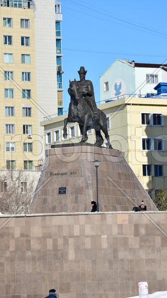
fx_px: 1375
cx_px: 79
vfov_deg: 12.3
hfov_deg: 7.0
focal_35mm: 175
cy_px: 148
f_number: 9
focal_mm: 105
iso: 100
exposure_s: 1/320
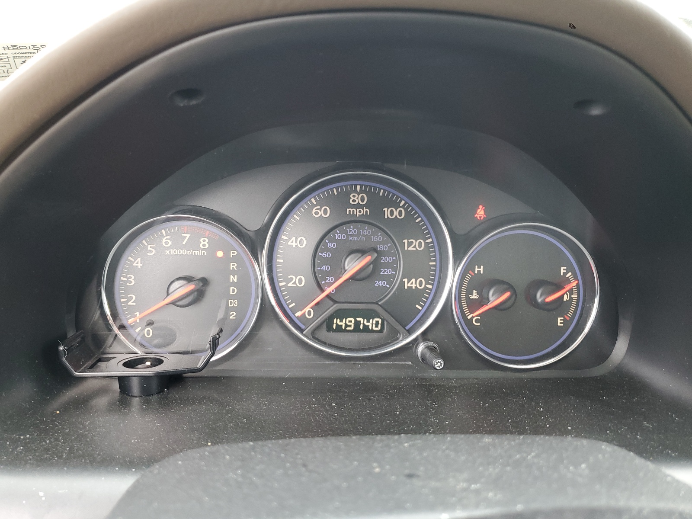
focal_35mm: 26
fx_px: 520
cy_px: 260
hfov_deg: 67.3
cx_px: 346
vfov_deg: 53.1
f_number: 1.5
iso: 84
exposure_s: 1/60.2
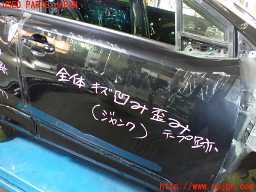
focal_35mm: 30
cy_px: 96
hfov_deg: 60.0
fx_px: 222
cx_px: 128
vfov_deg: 46.8
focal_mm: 5.4
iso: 800
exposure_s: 1/30
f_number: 2.3
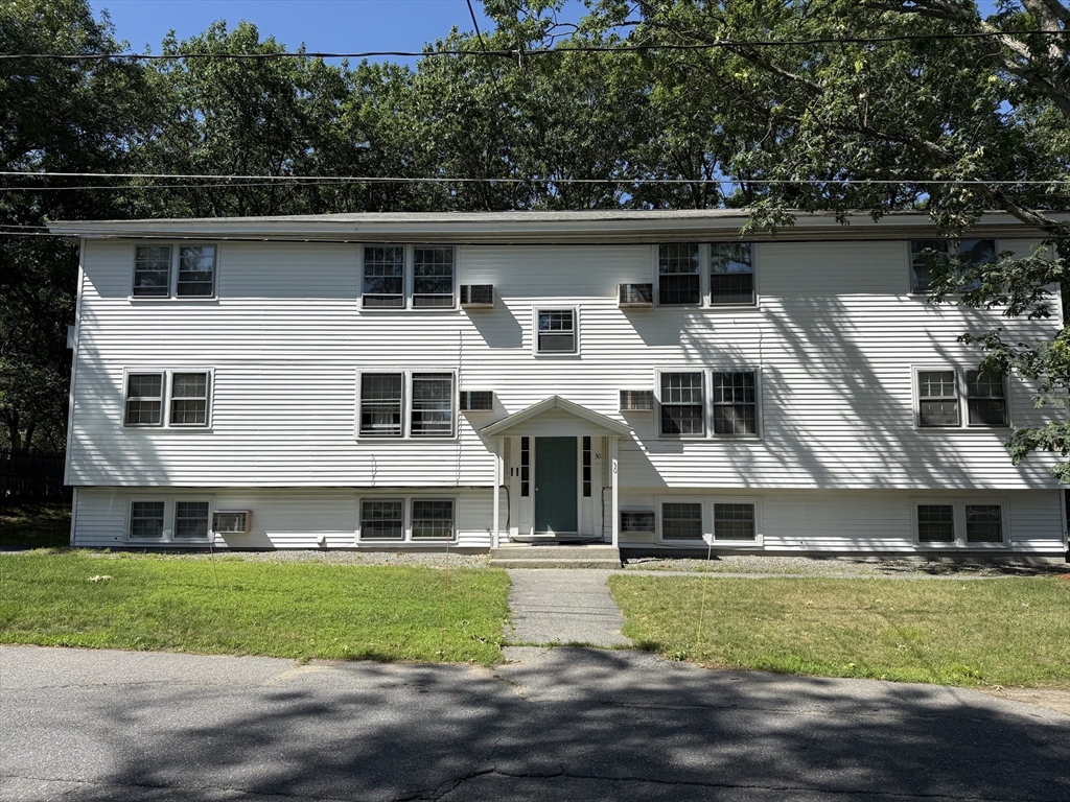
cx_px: 535
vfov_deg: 56.8
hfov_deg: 71.6
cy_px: 401
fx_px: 742
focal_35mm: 24
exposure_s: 1/4405
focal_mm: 6.76
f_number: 1.78
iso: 80
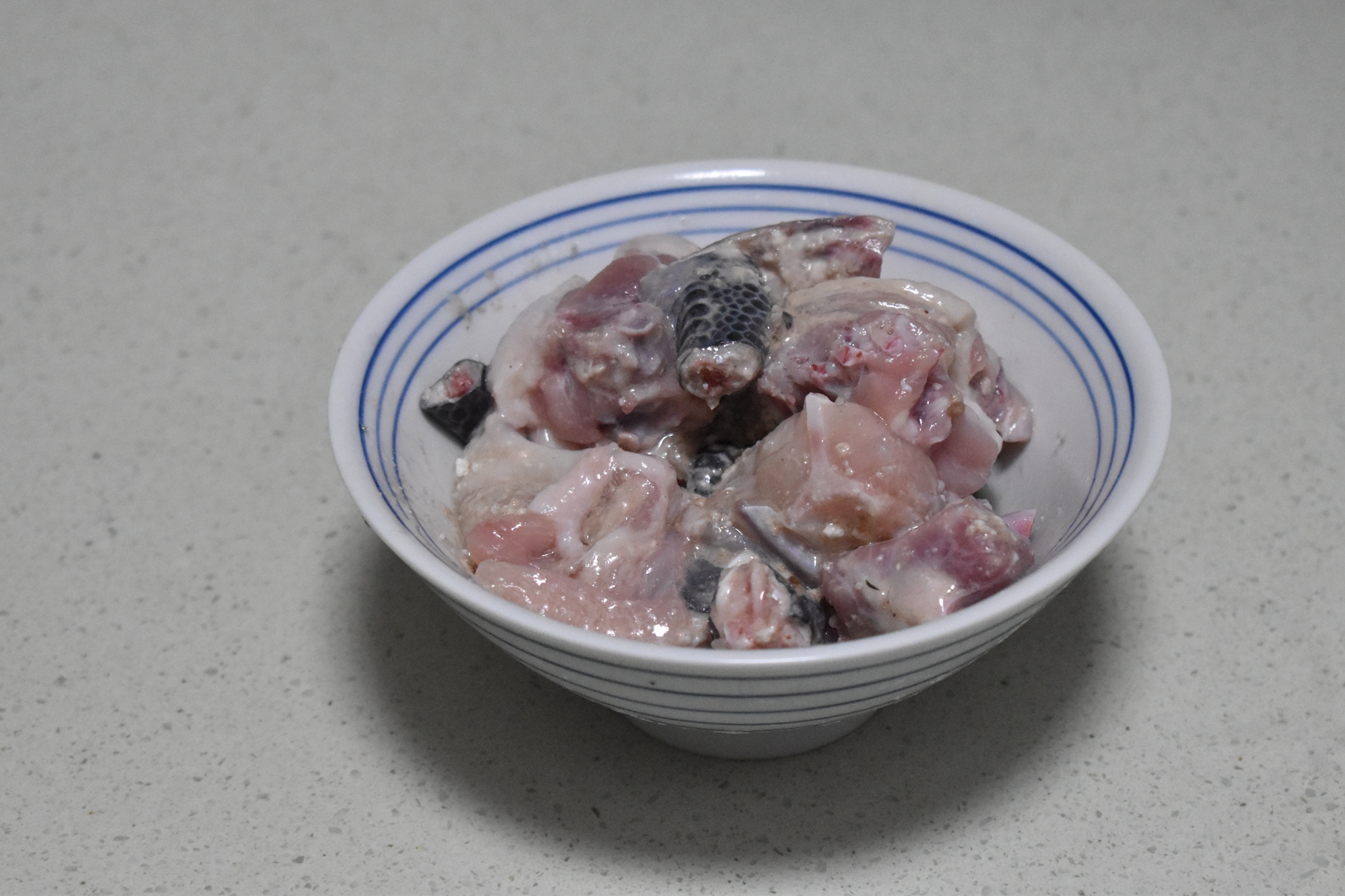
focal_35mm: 82
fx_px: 3082
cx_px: 672
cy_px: 448
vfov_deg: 16.6
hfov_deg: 24.6
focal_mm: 55
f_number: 5.6
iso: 5000
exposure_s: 1/100
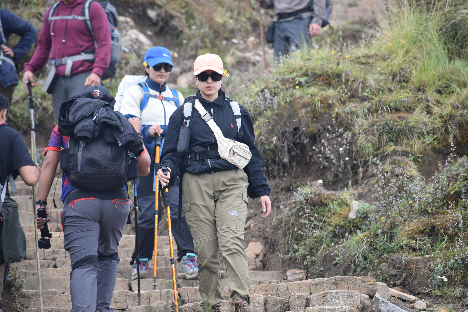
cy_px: 156
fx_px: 4095
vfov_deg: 4.4
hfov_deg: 6.5
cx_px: 234
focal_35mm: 315
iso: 400
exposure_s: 1/500
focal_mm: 210
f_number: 5.3
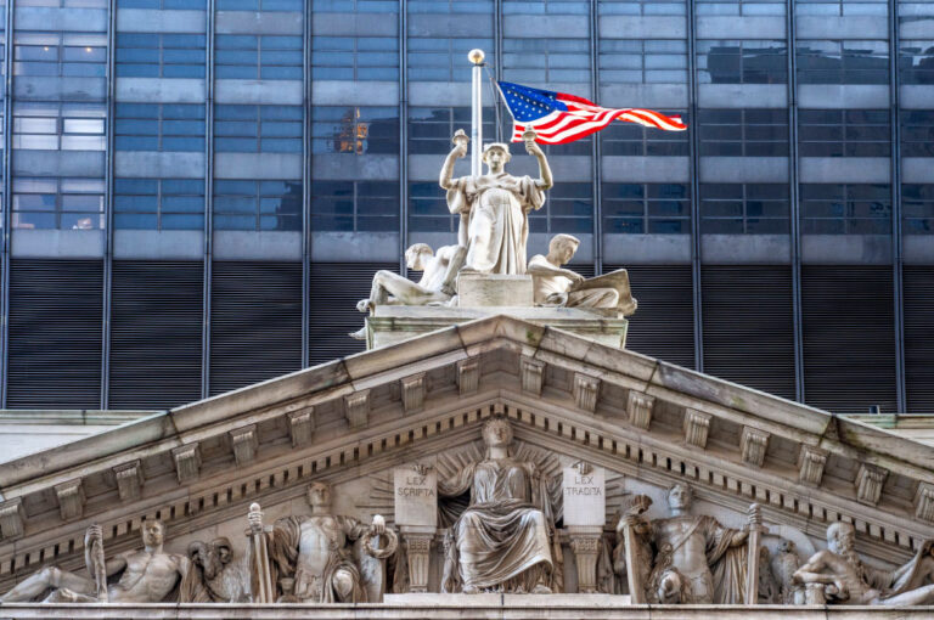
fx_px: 1943
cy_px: 310
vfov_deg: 18.1
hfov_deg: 27.0
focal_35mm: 75
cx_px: 467
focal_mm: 50
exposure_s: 1/80
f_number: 11
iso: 400
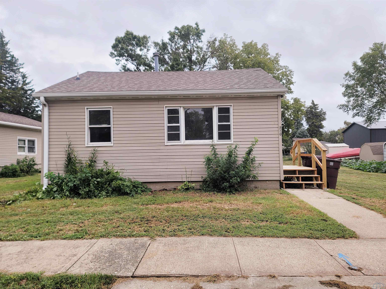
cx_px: 193
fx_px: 279
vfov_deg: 54.9
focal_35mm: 25
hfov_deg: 69.4
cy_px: 144
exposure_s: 1/455
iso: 20
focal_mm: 7
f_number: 1.8
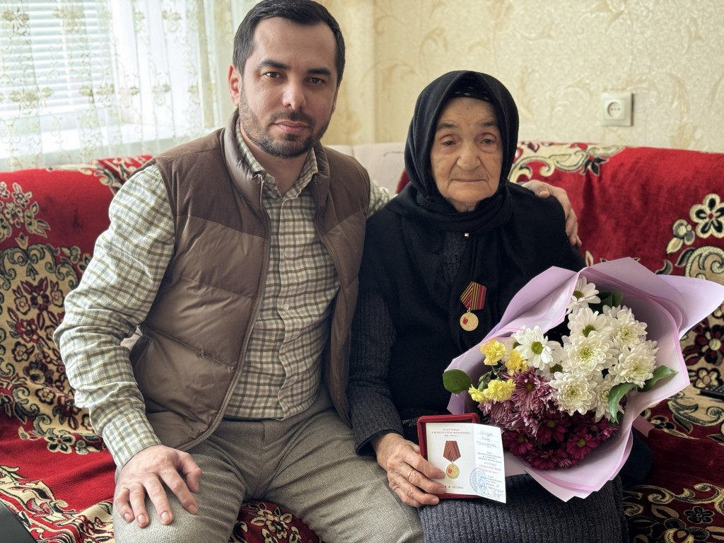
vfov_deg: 30.3
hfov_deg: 39.7
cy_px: 272
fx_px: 1004
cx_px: 362
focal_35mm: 48
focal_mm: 6.76
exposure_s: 1/46
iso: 250
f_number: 1.78
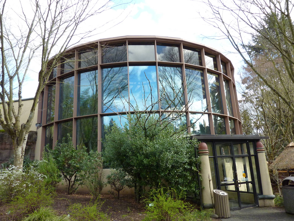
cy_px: 110
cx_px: 147
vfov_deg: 54.9
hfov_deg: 69.4
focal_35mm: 25
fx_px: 212
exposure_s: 1/500
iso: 200
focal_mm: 4.1
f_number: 3.3
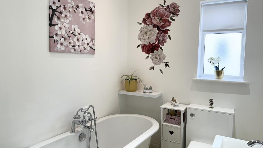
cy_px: 70
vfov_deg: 42.9
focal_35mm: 27
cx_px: 133
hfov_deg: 69.9
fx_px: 188
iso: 64
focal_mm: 6.86
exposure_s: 1/100
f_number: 1.78
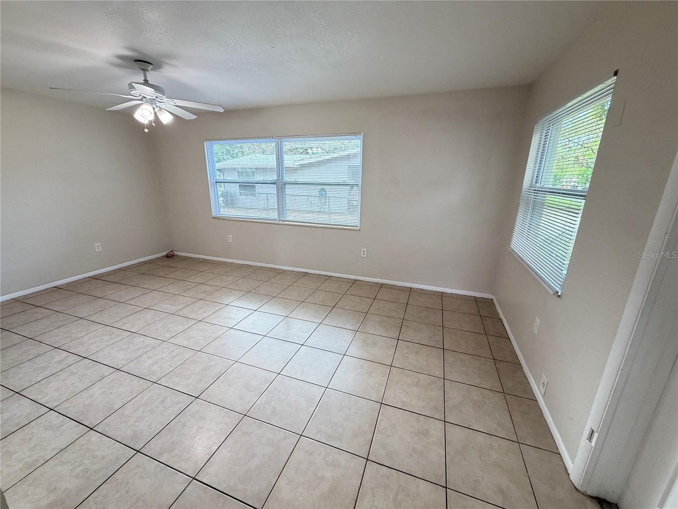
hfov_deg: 102.1
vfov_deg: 85.7
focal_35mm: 14
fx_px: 274
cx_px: 339
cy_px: 254
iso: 200
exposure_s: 1/60
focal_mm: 2.22
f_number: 2.2
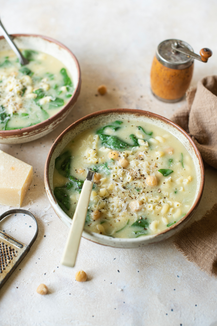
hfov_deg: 27.0
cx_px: 108
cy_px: 163
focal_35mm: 50
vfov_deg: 39.6
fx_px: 452
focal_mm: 50
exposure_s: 1/30
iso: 160
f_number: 3.5
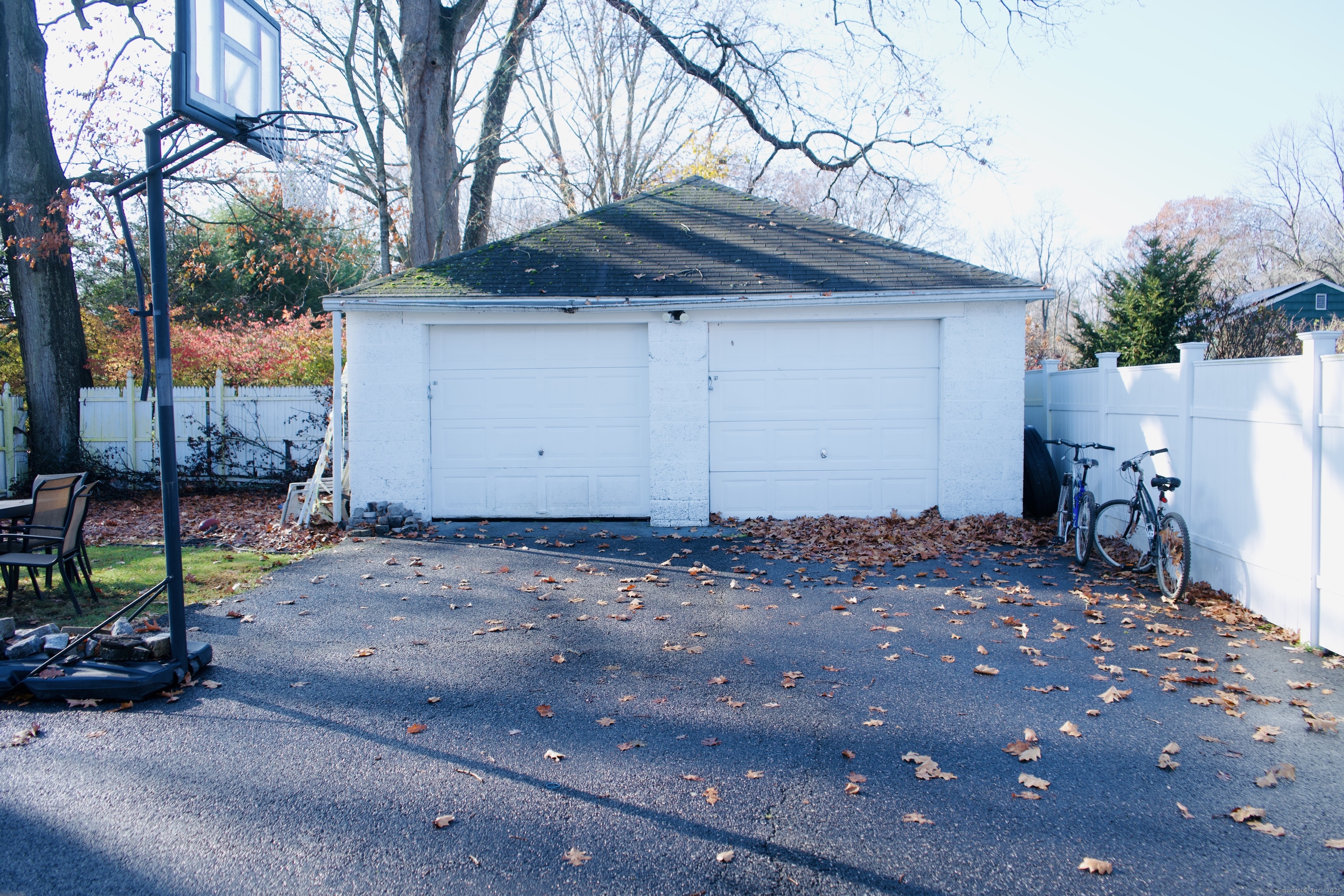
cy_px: 448
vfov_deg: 46.4
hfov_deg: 65.5
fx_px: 1045
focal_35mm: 28
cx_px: 672
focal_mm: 28
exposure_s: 1/200
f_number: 4
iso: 100
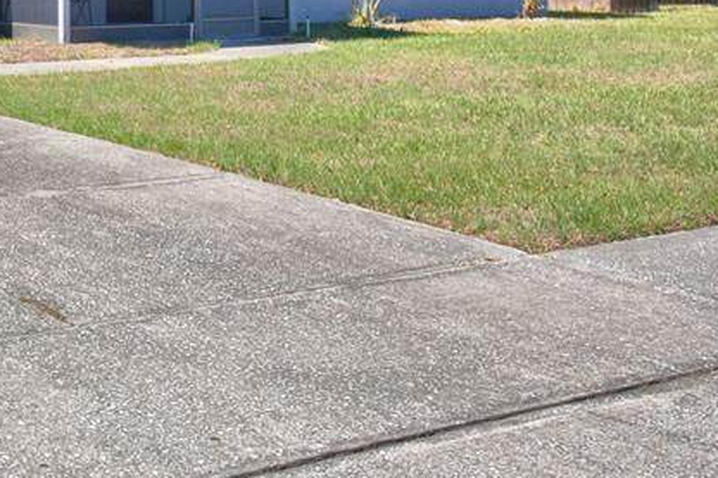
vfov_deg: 18.9
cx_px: -119
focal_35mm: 69
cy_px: -53
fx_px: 1376
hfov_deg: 26.4
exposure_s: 1/800
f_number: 5.6
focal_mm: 19
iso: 100
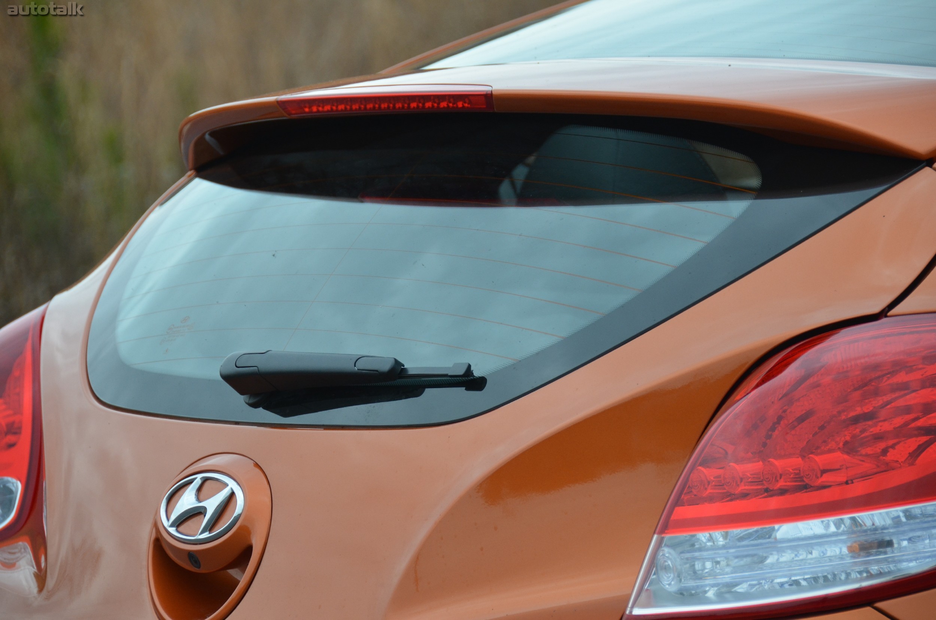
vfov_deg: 6.8
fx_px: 5254
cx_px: 468
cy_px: 310
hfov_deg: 10.2
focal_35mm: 202
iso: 800
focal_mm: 135
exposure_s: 1/640
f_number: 5.6
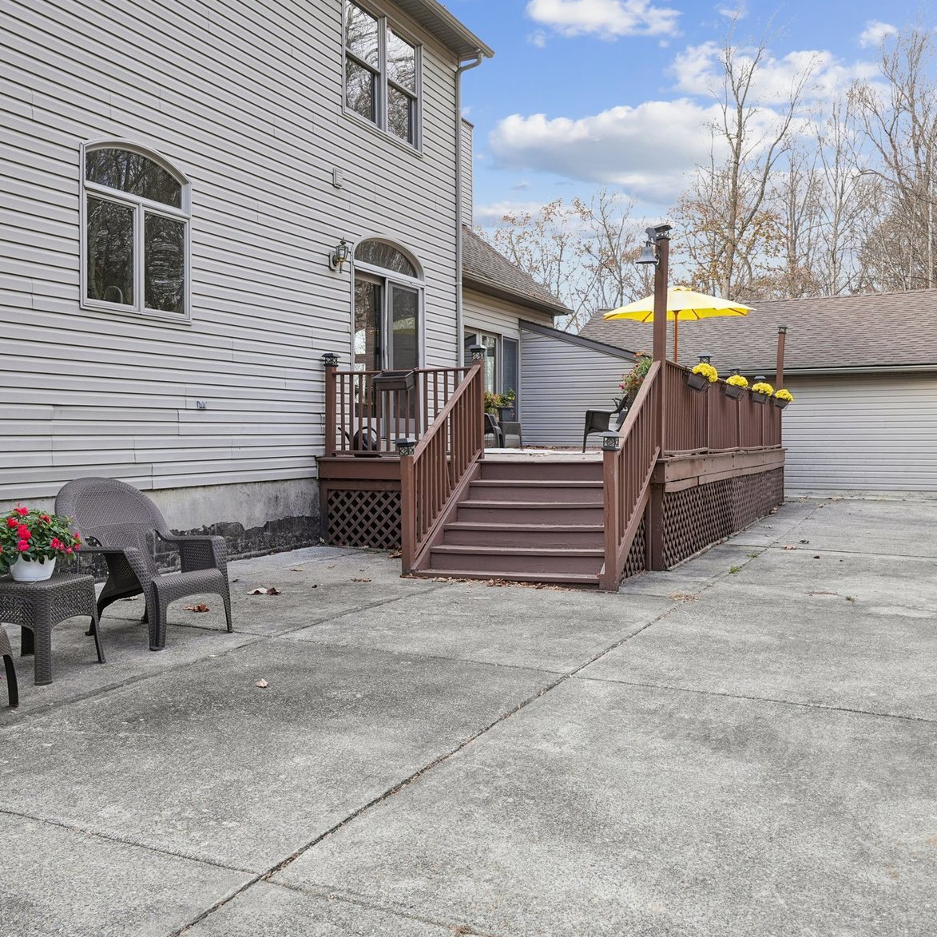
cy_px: 461
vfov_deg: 54.0
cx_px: 374
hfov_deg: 53.6
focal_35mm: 30
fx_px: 919
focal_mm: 23
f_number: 8
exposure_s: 1/60
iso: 400
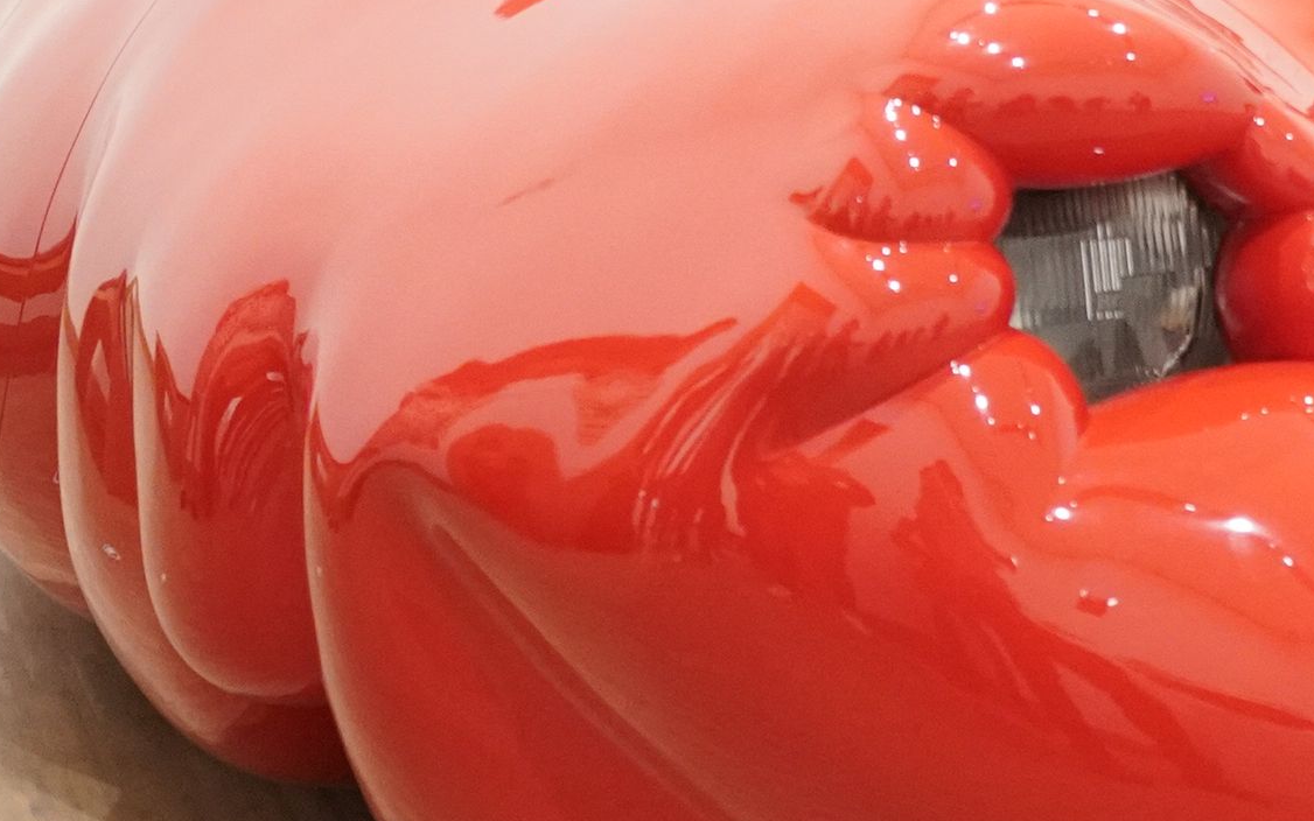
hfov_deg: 18.4
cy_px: -115
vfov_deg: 12.2
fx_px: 3761
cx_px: 1740
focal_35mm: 105
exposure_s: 1/200
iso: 5000
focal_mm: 29
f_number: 4
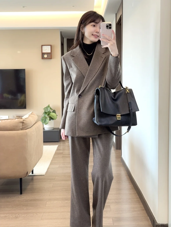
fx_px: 316
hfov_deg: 30.3
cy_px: 114
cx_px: 86
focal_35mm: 48
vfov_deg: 39.7
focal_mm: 6.76
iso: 100
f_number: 1.78
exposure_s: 1/50
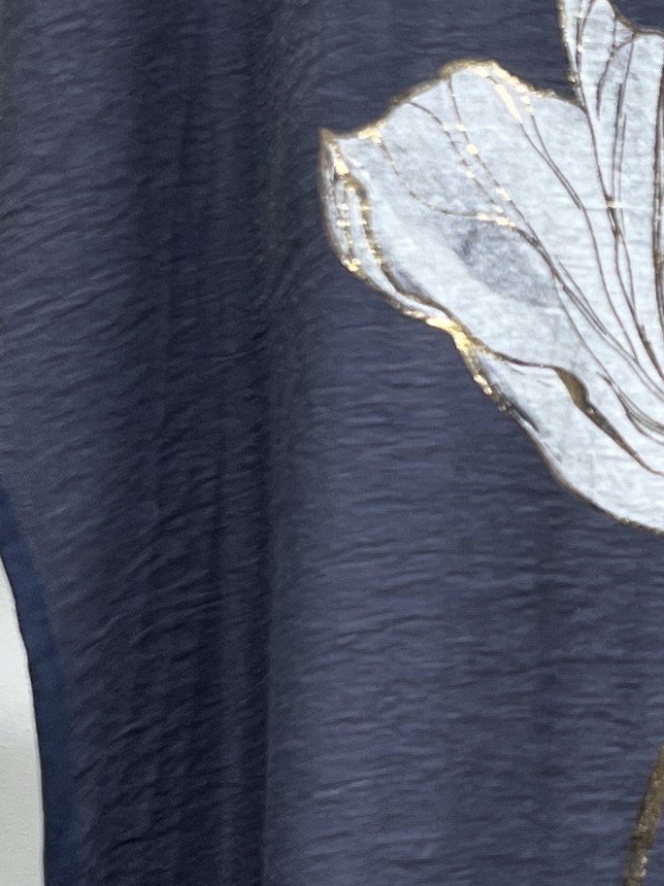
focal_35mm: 115
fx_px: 2941
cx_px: 875
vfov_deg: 17.1
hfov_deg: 12.5
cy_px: 390
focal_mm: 5.7
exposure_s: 1/820
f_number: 1.5
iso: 50
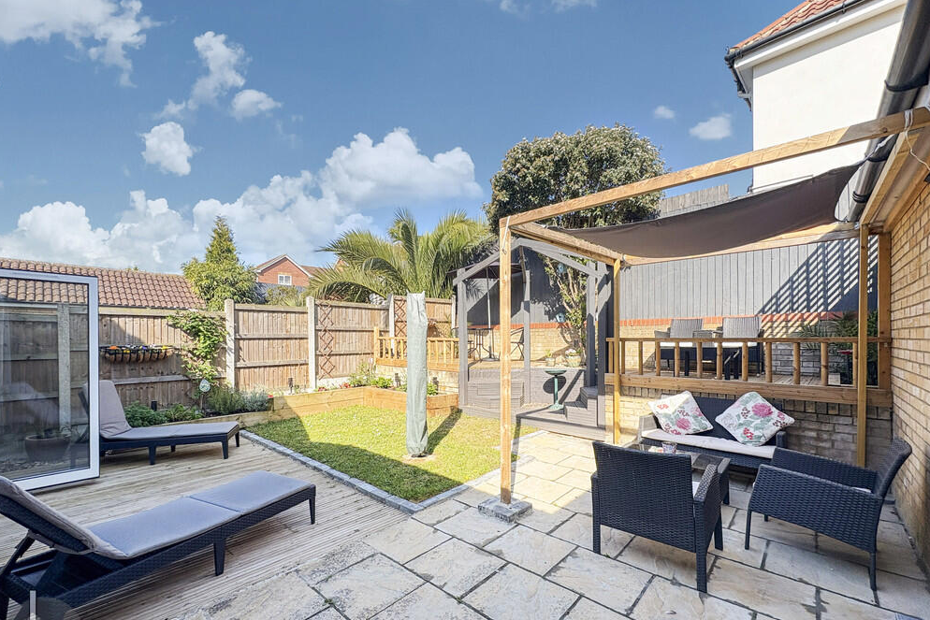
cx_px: 453
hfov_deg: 100.4
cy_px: 358
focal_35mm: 15
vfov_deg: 76.8
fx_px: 388
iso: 64
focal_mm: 2.22
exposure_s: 1/561
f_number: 2.2
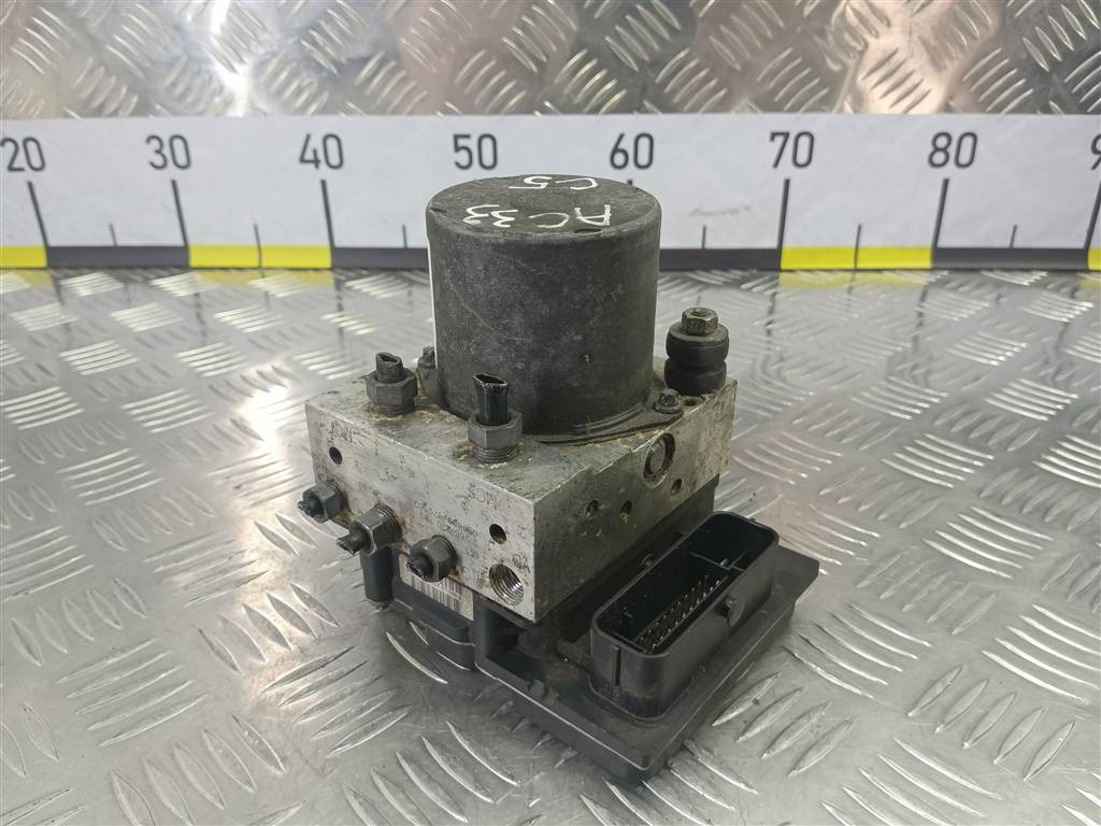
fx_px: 859
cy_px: 413
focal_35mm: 27
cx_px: 550
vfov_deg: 51.4
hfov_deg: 65.3
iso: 180
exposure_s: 1/50
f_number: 1.6
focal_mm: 4.11
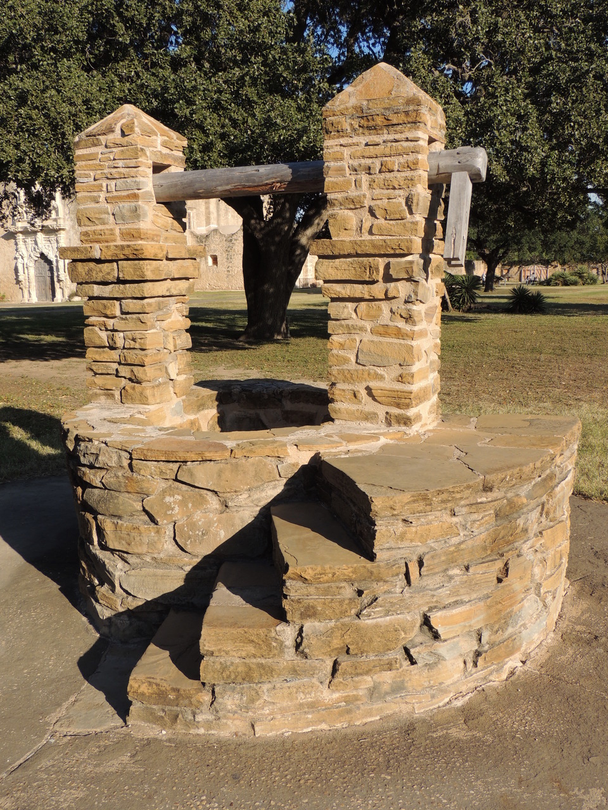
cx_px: 304
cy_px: 405
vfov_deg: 55.4
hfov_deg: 42.9
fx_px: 773
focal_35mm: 33
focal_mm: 5.8
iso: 100
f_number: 3.2
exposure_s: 1/1000
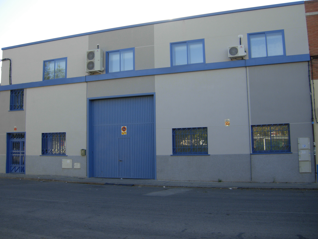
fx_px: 340
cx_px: 156
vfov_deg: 38.7
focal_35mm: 37
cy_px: 116
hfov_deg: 50.1
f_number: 2.7
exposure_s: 1/418
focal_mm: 7.5
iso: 50
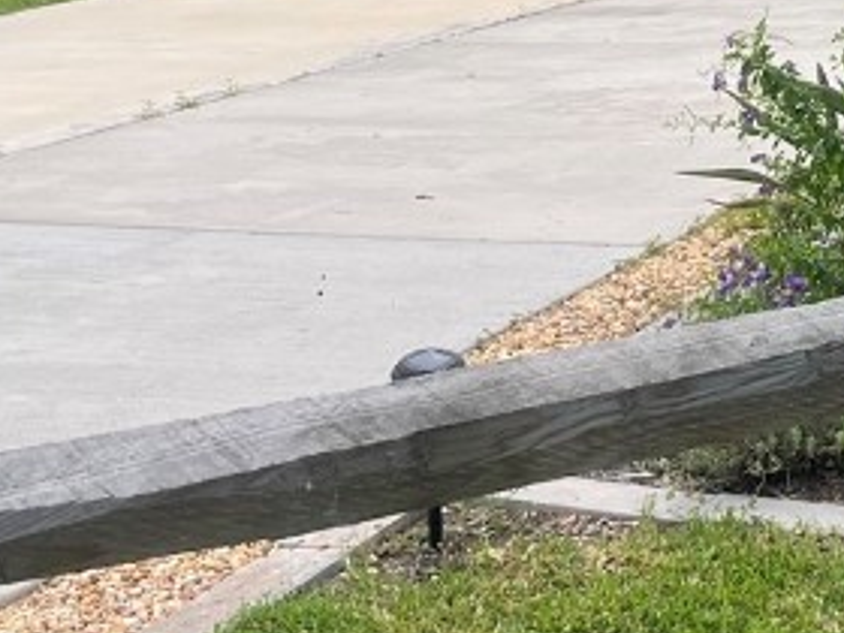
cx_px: 986
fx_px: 2316
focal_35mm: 95
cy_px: 51
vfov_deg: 15.4
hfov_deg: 19.6
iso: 50
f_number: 1.6
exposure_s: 1/2463
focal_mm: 5.1
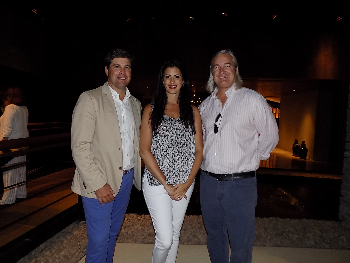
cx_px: 175
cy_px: 132
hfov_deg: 73.9
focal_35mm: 23
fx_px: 233
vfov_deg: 58.9
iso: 200
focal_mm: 4
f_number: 3.1
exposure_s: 1/30
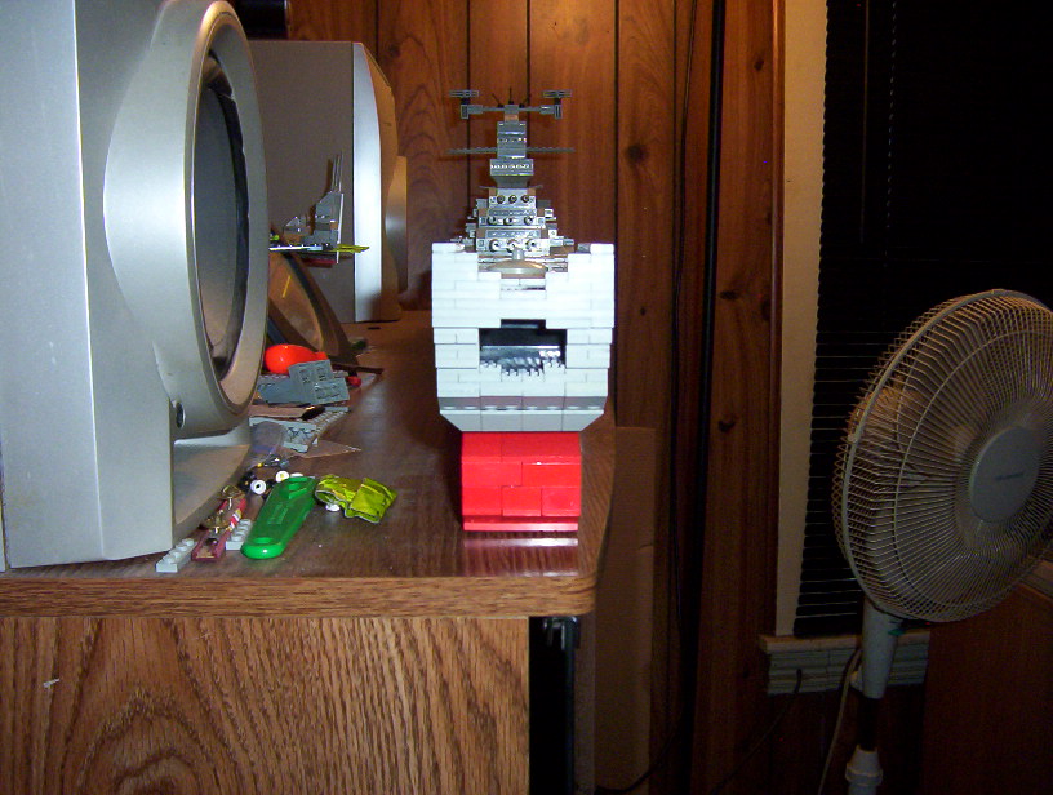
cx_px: 526
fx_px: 1098
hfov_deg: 51.2
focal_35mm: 36
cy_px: 398
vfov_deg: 39.8
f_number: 2.76
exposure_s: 1/30
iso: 140
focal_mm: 5.54
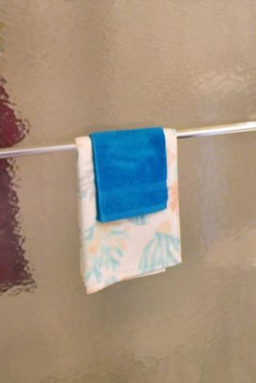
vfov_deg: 35.7
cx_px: 367
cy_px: 32
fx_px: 554
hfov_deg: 22.2
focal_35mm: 52
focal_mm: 10
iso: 640
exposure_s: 1/30
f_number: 4.5
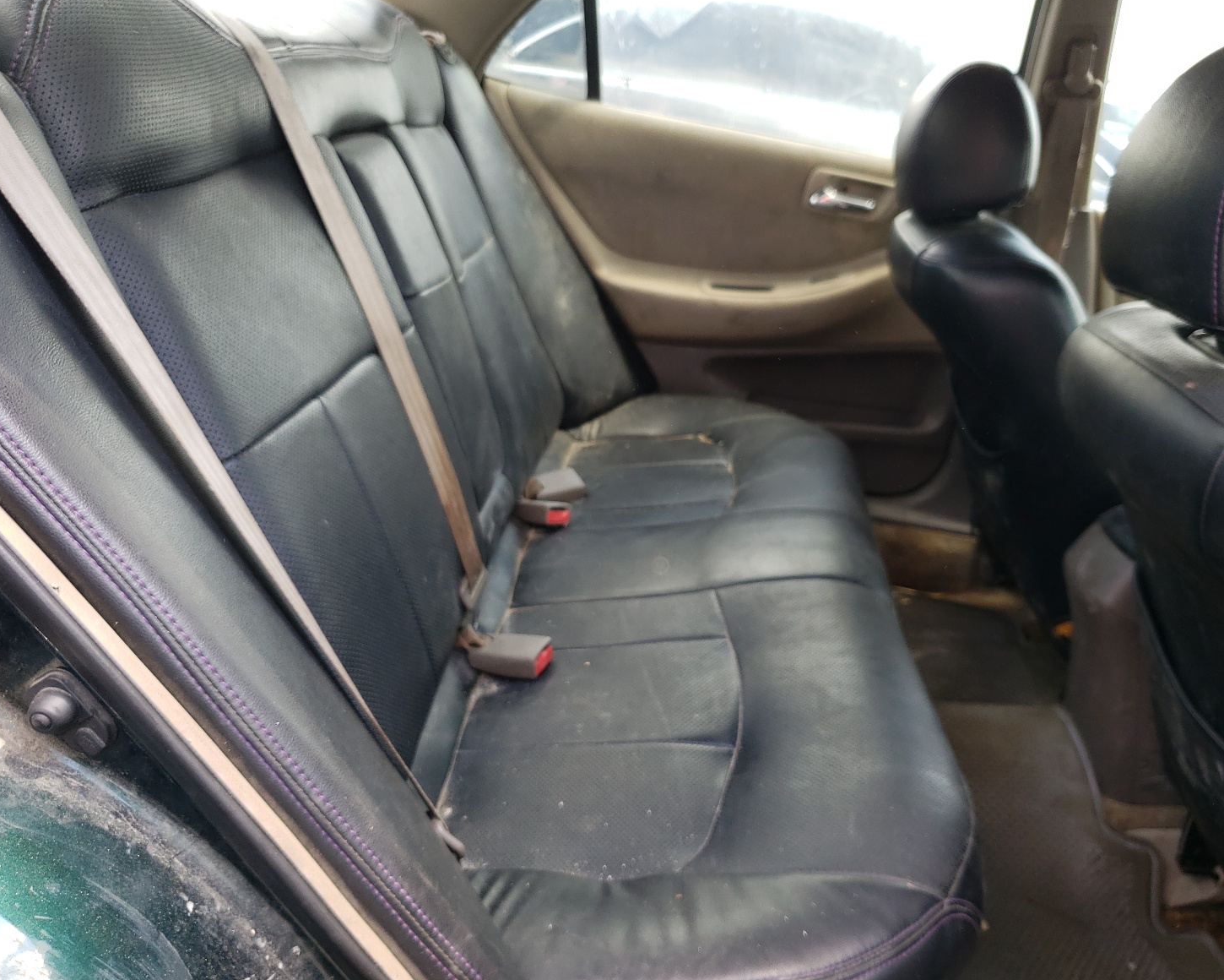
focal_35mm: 28
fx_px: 1014
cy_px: 501
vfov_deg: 51.5
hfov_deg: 62.2
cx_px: 644
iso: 50
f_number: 1.5
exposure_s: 1/175
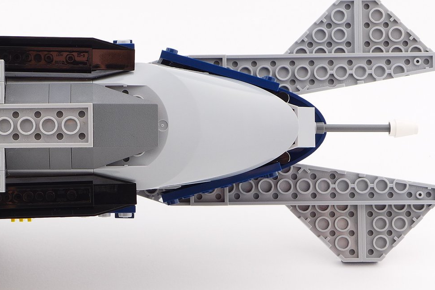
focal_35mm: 126
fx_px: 1523
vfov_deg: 10.9
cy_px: 126
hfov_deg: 16.1
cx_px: 44
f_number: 4.5
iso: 80
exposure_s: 1/8
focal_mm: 12.8
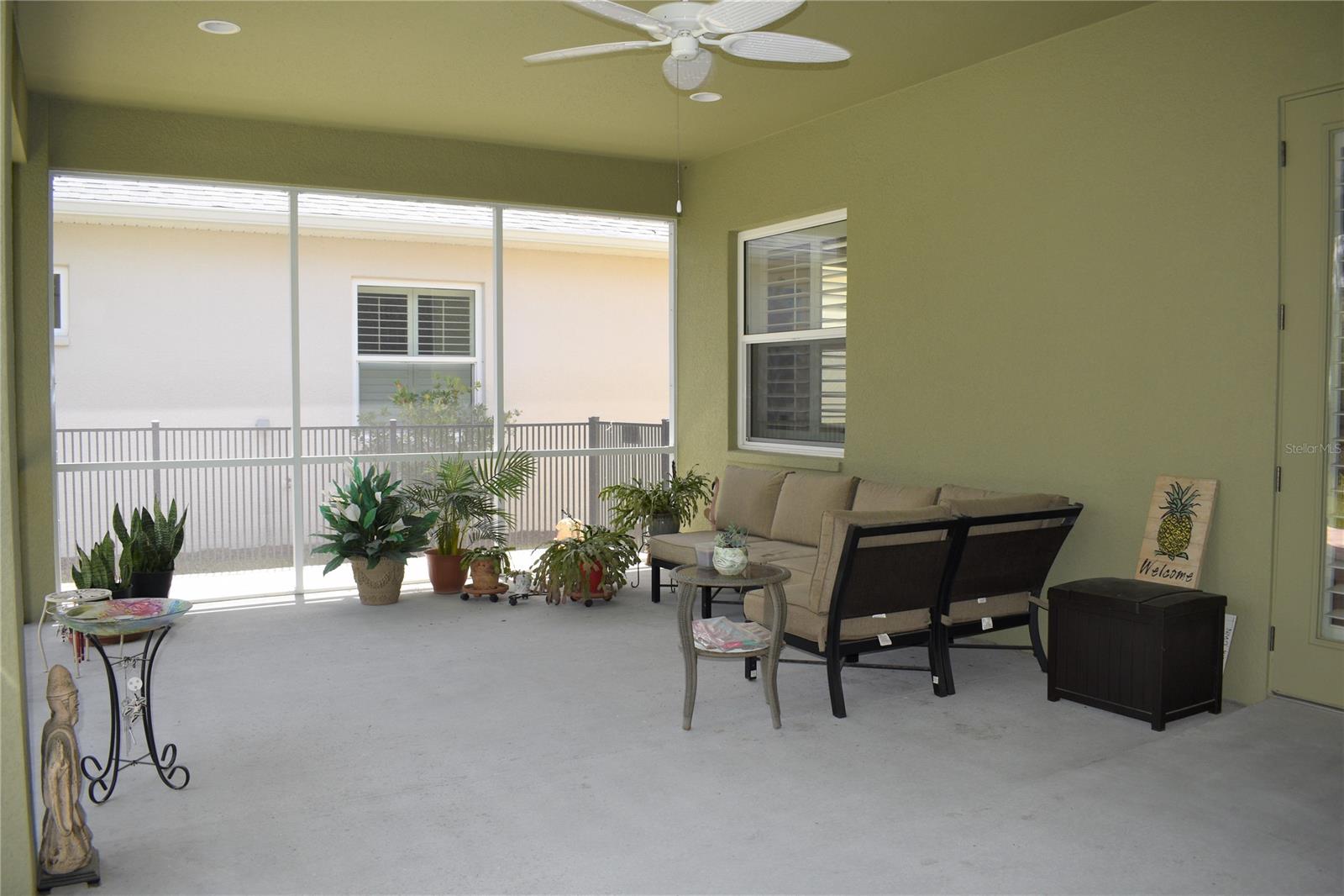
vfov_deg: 47.9
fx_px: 1008
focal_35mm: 27
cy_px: 448
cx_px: 672
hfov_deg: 67.4
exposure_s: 1/200
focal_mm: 18
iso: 200
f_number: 5
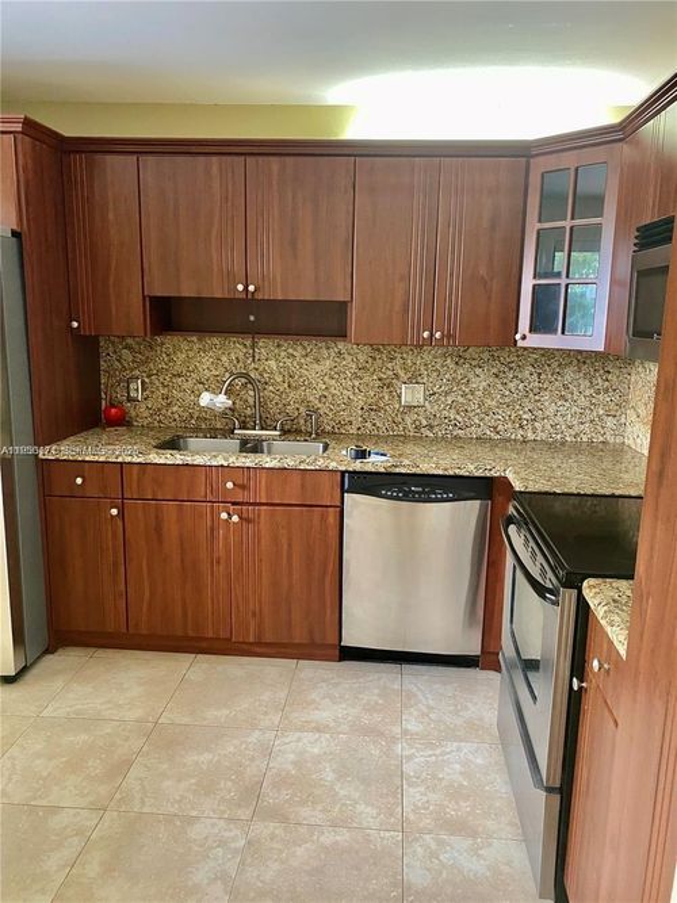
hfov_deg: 53.0
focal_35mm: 26
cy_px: 452
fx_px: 678
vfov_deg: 67.3
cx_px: 338
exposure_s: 1/60
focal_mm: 4.25
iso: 320
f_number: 1.8
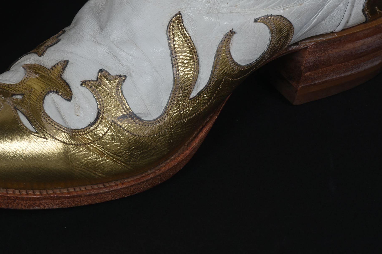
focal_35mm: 345
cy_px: 78
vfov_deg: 4.0
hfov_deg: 6.0
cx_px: 161
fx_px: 3660
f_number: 14
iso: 200
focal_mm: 140
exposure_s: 1/125
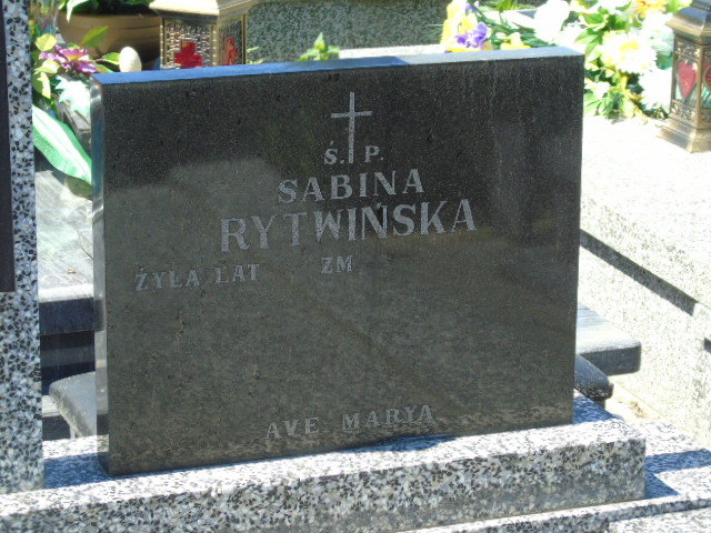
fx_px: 2218
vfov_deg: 13.7
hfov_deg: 18.2
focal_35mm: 108
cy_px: 266
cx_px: 356
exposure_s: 1/160
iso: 80
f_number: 4.4
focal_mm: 19
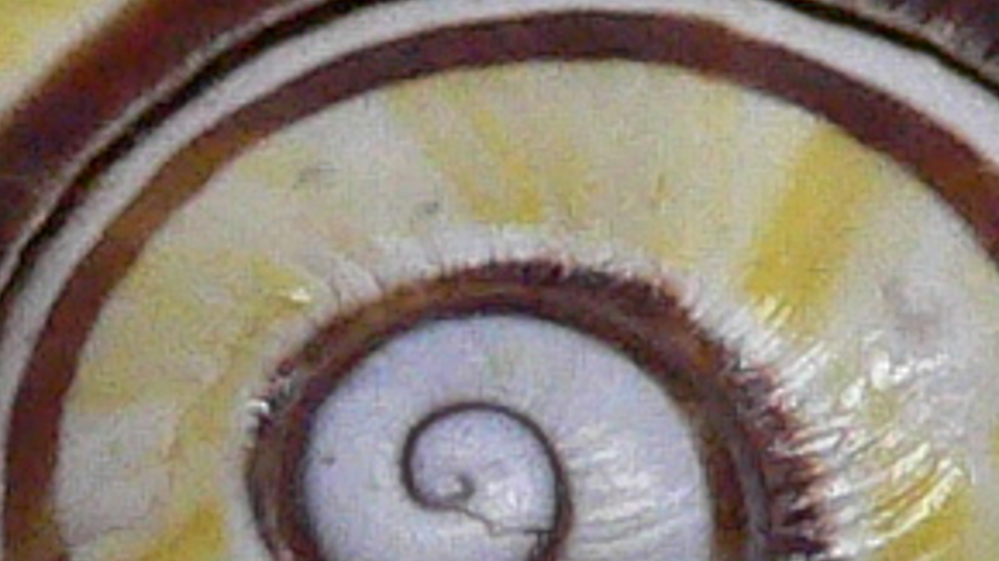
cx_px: 537
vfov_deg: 4.5
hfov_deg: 8.1
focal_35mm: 265
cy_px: 977
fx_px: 7018
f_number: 2.8
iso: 200
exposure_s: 1/50
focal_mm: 4.6
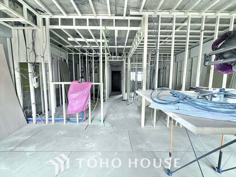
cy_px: 88
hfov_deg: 102.0
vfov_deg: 85.7
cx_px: 118
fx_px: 95
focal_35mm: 14
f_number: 2.2
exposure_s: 1/60
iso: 250
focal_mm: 2.22
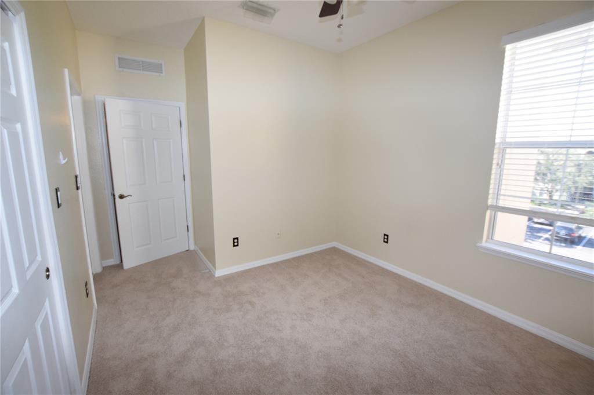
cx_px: 297
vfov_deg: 77.3
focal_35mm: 15
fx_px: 247
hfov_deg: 100.4
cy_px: 198
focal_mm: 10
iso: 800
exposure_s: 1/125
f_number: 5.6
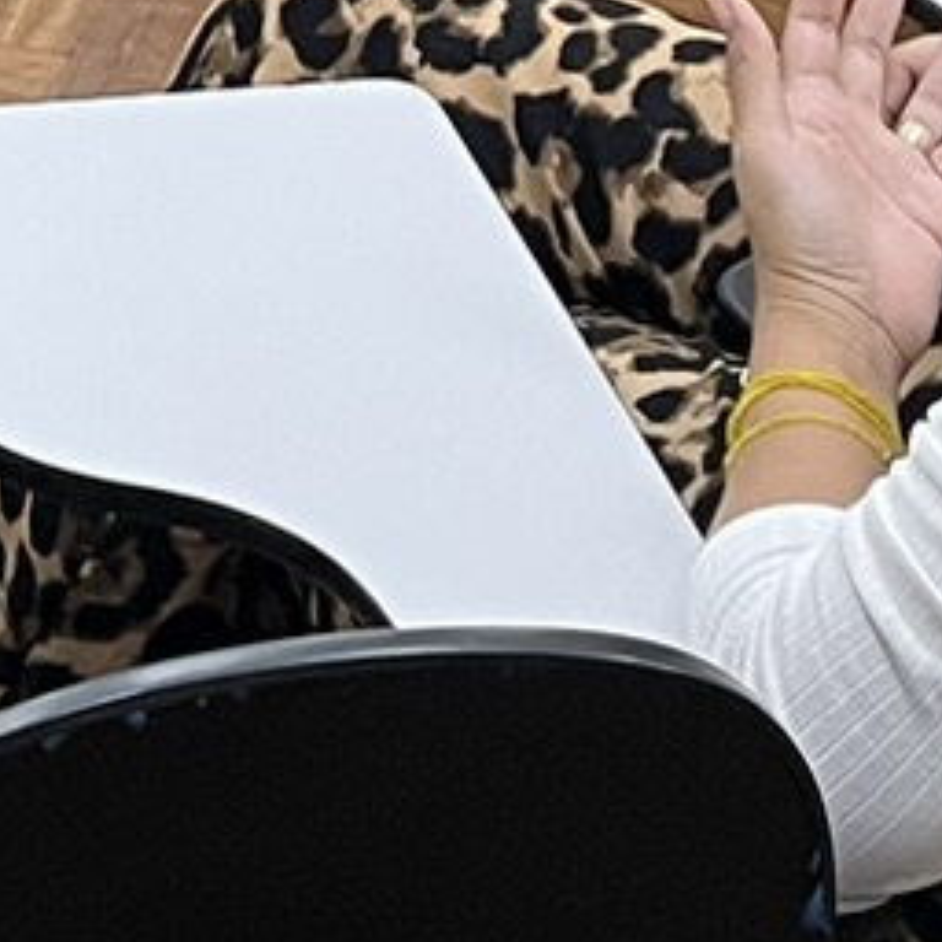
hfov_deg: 9.2
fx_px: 5665
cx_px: -541
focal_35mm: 184
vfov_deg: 8.8
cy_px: -1111
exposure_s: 1/60
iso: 80
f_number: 1.6
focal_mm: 5.1
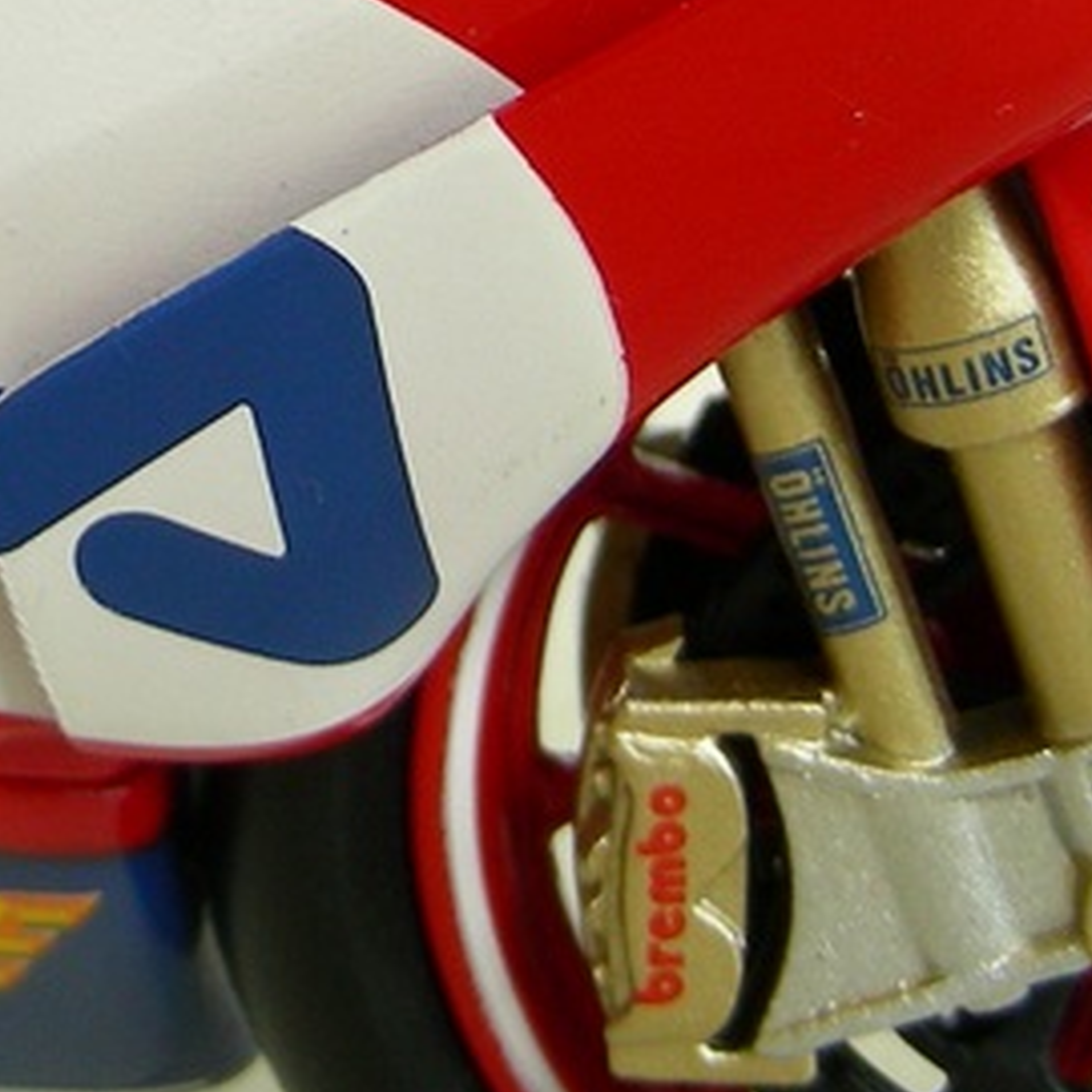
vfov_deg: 9.7
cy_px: -427
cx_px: 28
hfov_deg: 9.8
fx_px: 6317
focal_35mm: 177
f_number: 3.5
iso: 50
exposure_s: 1/54.1
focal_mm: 8.8
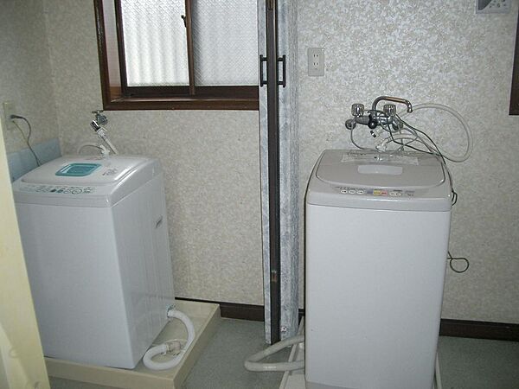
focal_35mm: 35
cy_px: 194
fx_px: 525
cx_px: 260
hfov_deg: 52.6
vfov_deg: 40.7
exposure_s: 1/40
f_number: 2.6
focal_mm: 5.8
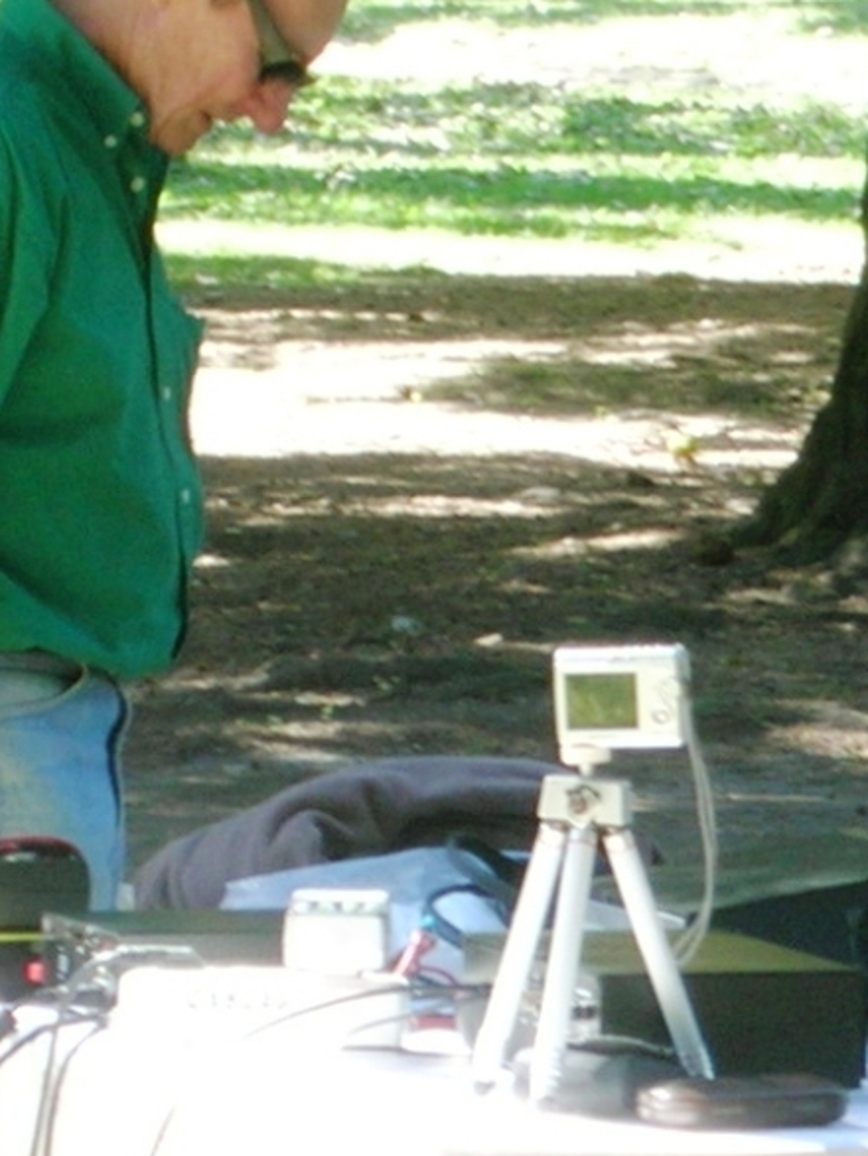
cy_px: 1136
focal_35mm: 356
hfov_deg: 4.2
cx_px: 952
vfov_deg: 5.6
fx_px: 11894
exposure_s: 1/28.4
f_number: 4.9
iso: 50
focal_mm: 16.2
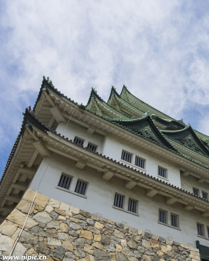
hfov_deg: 43.8
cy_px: 130
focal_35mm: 32
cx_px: 165
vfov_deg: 55.7
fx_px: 247
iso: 100
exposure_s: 1/160
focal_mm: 15
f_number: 14
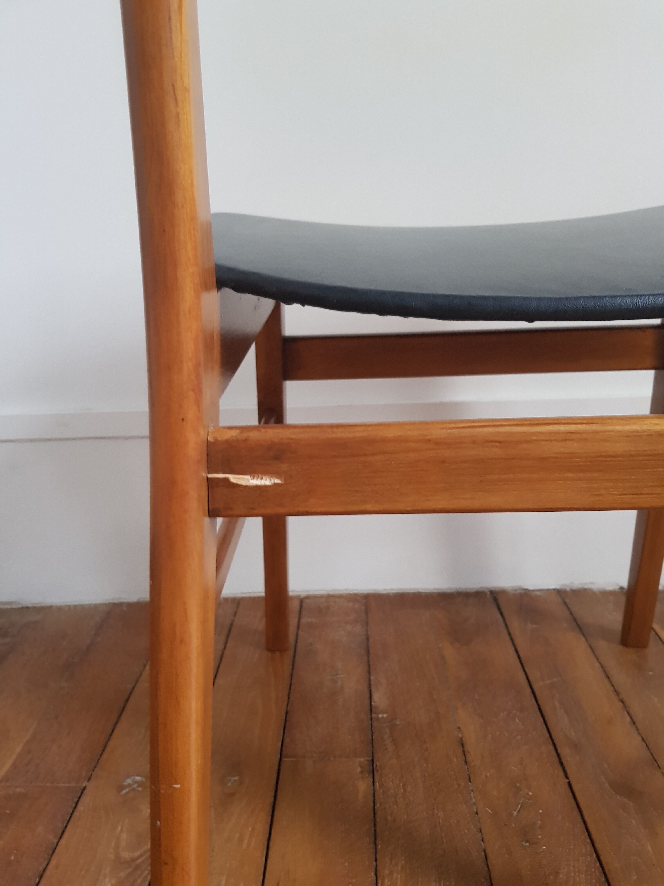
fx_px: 665
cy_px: 443
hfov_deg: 53.1
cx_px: 332
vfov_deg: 67.3
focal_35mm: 26
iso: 200
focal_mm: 4.2
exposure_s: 1/10
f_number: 1.7
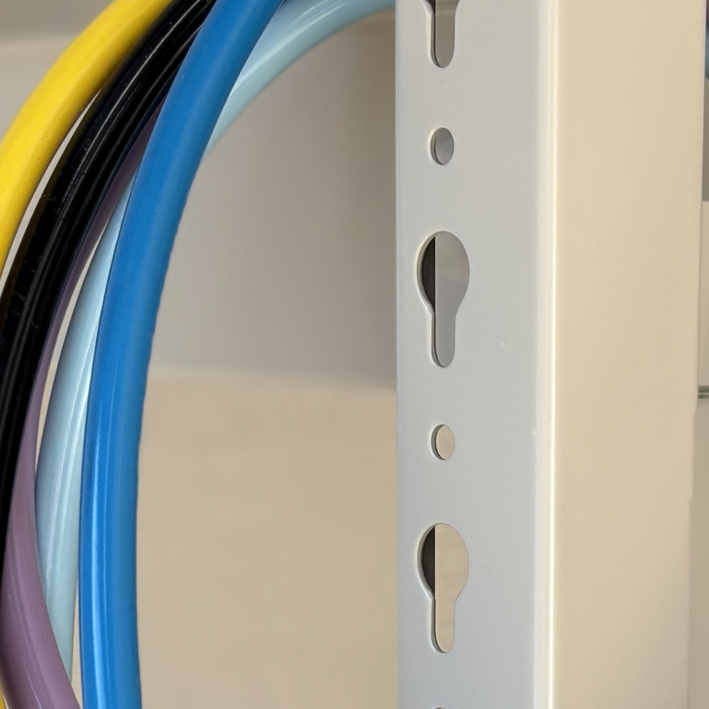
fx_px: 2526
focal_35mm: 109
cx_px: 691
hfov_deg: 15.7
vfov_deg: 15.7
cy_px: 707
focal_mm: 5.96
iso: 50
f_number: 1.6
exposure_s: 1/359
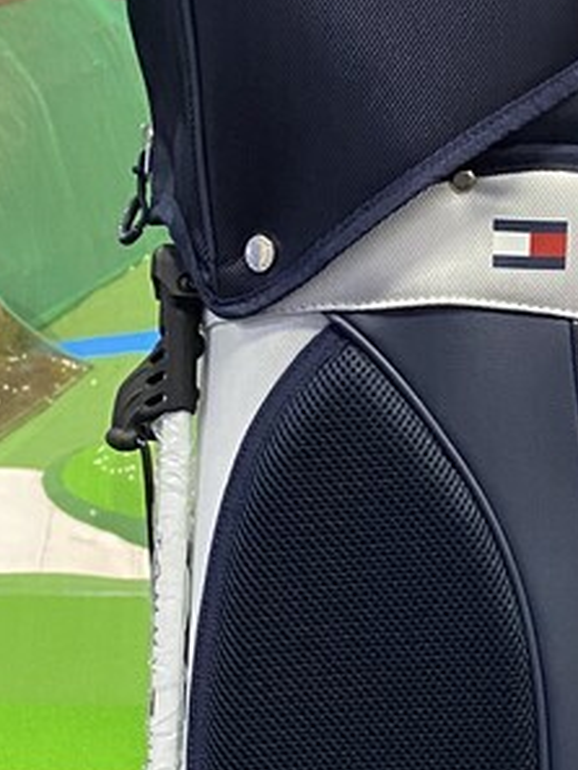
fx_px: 2336
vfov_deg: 18.7
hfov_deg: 14.1
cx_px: 389
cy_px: 519
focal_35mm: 105
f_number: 1.8
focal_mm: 4.25
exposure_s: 1/25
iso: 800
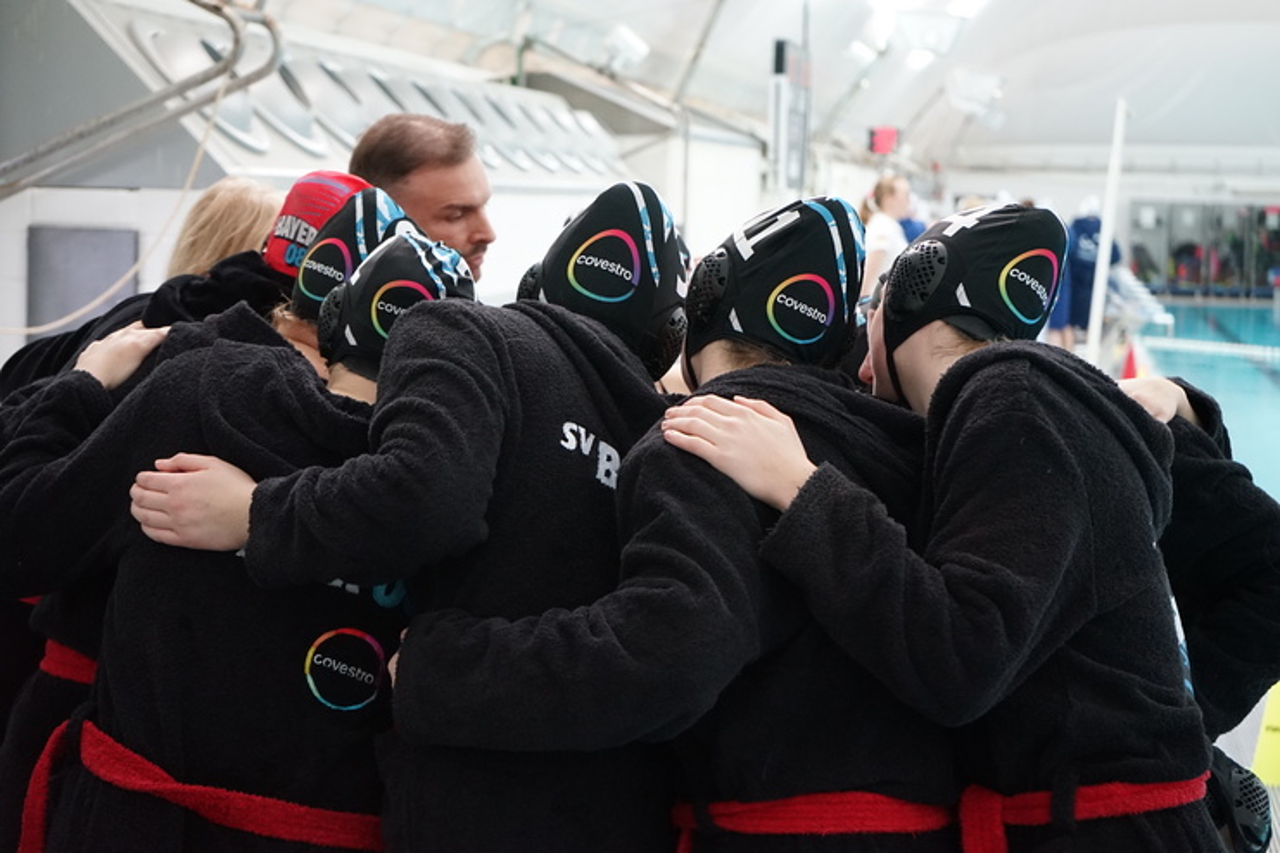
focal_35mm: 70
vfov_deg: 19.5
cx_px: 640
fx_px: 2489
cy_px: 426
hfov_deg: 28.8
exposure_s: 1/125
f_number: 5.6
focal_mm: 70
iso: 6400
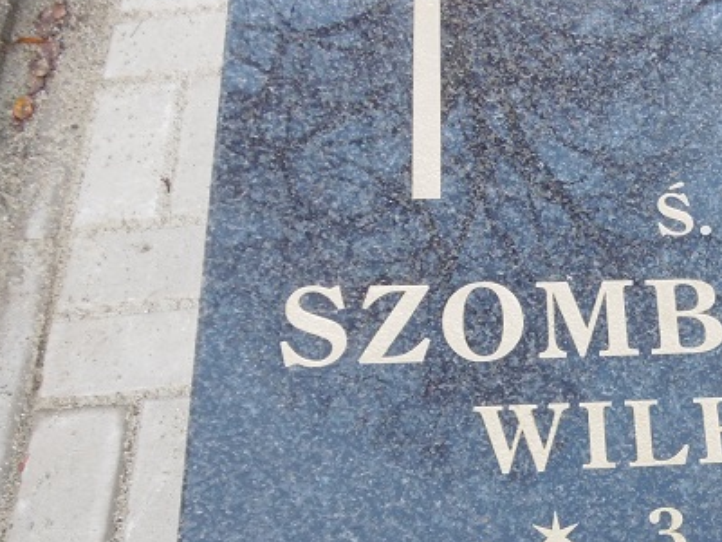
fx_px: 1001
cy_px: 479
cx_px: 700
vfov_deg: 29.1
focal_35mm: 48
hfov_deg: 36.2
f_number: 3.1
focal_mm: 4.3
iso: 100
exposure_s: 1/80
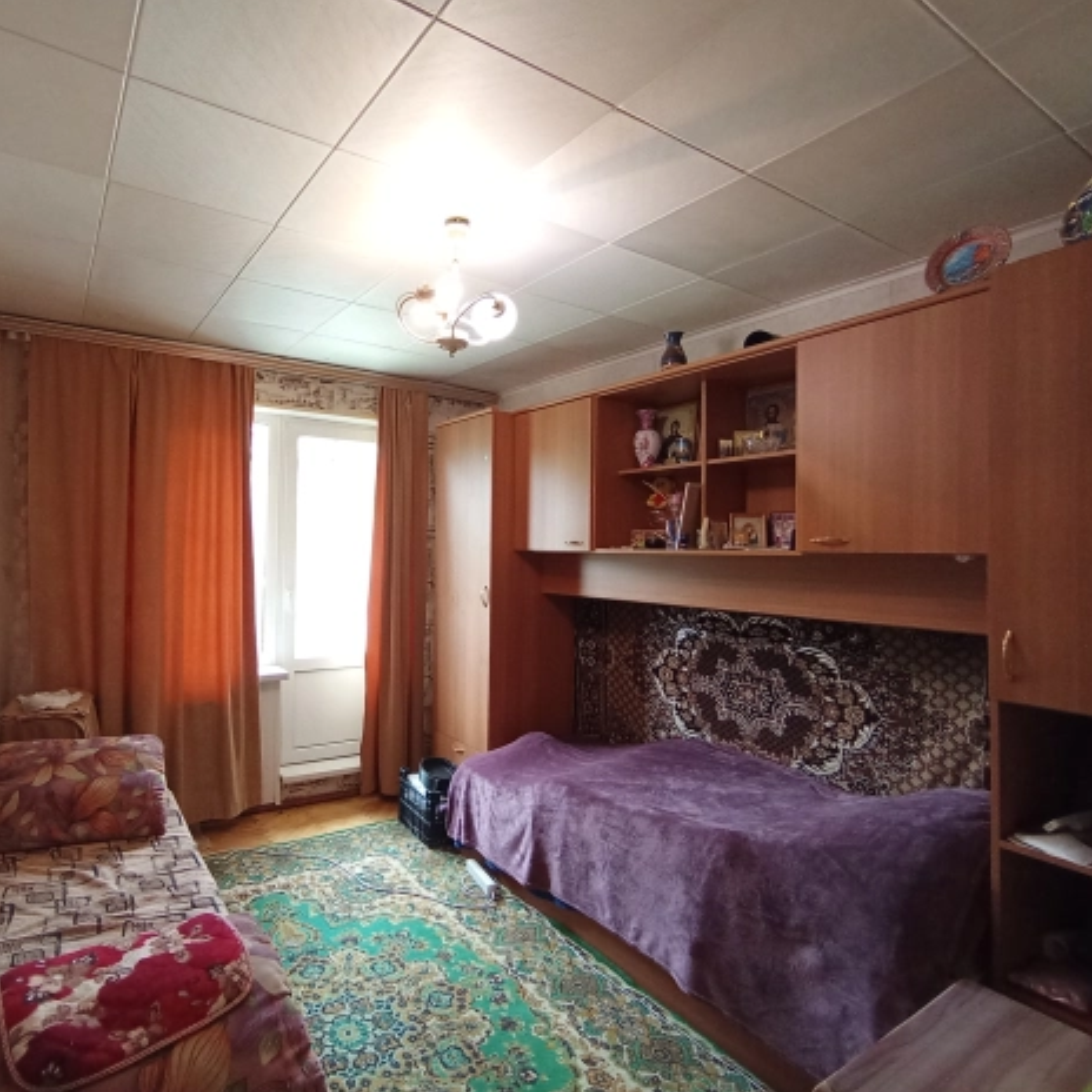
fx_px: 678
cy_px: 546
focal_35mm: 19
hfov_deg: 76.3
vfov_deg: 77.7
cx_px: 410
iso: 283
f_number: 2.2
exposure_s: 1/33.3
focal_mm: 1.65
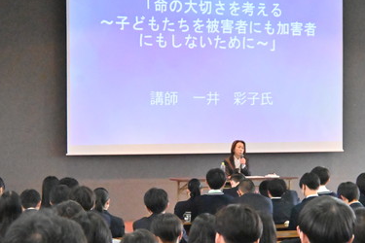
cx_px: 196
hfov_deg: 19.3
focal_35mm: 106
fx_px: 1075
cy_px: 159
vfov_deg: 12.9
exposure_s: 1/1000
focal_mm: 50
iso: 16000
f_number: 6.3
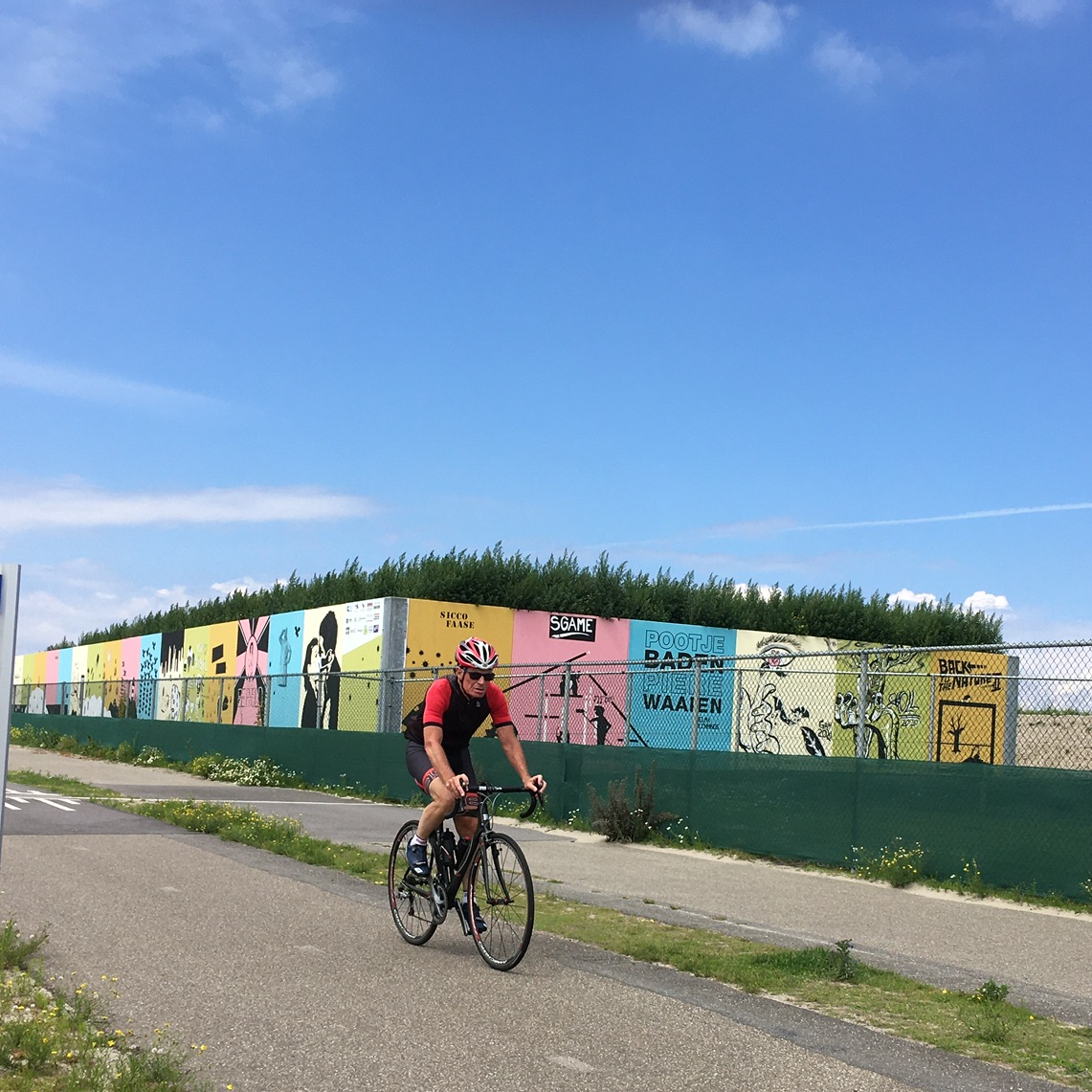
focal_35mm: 46
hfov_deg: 36.8
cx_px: 605
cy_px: 693
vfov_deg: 36.5
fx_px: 1642
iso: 25
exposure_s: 1/1876
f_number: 2.2
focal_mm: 4.15
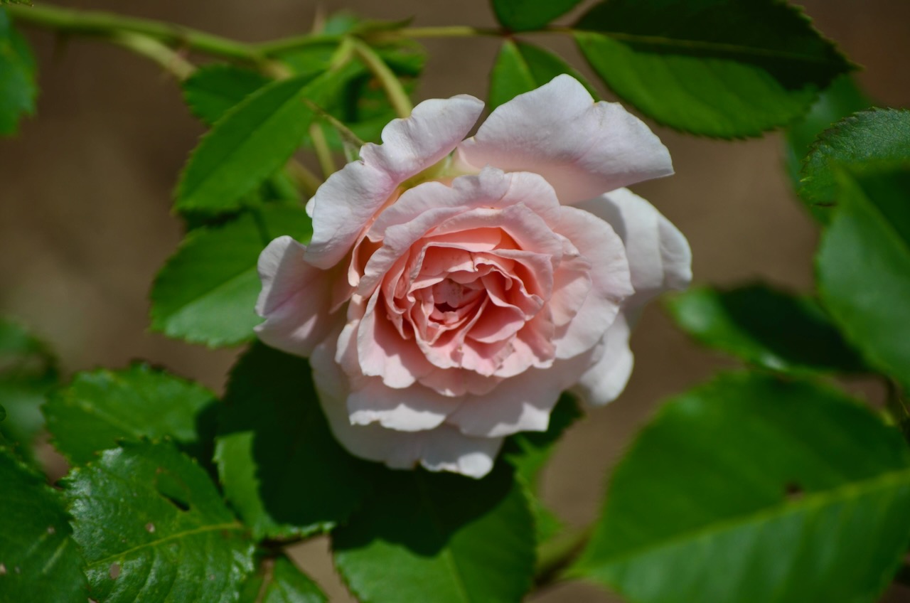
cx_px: 455
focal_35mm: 300
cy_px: 302
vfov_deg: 4.6
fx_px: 7568
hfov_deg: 6.9
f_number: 5.6
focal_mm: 200
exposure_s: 1/1600
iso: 100
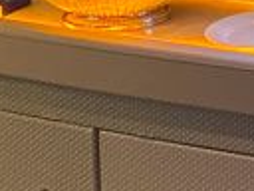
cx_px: 552
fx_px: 1431
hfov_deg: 9.3
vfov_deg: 7.2
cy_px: -239
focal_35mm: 195
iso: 500
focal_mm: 4.25
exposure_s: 1/50
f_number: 1.8
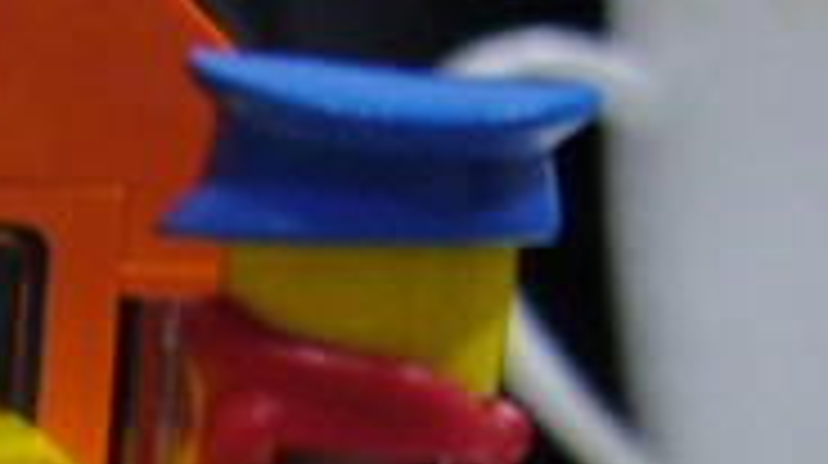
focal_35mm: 166
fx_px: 3640
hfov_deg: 12.1
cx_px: -576
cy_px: 987
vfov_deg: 7.0
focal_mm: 5.8
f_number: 2.8
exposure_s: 1/8
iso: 200
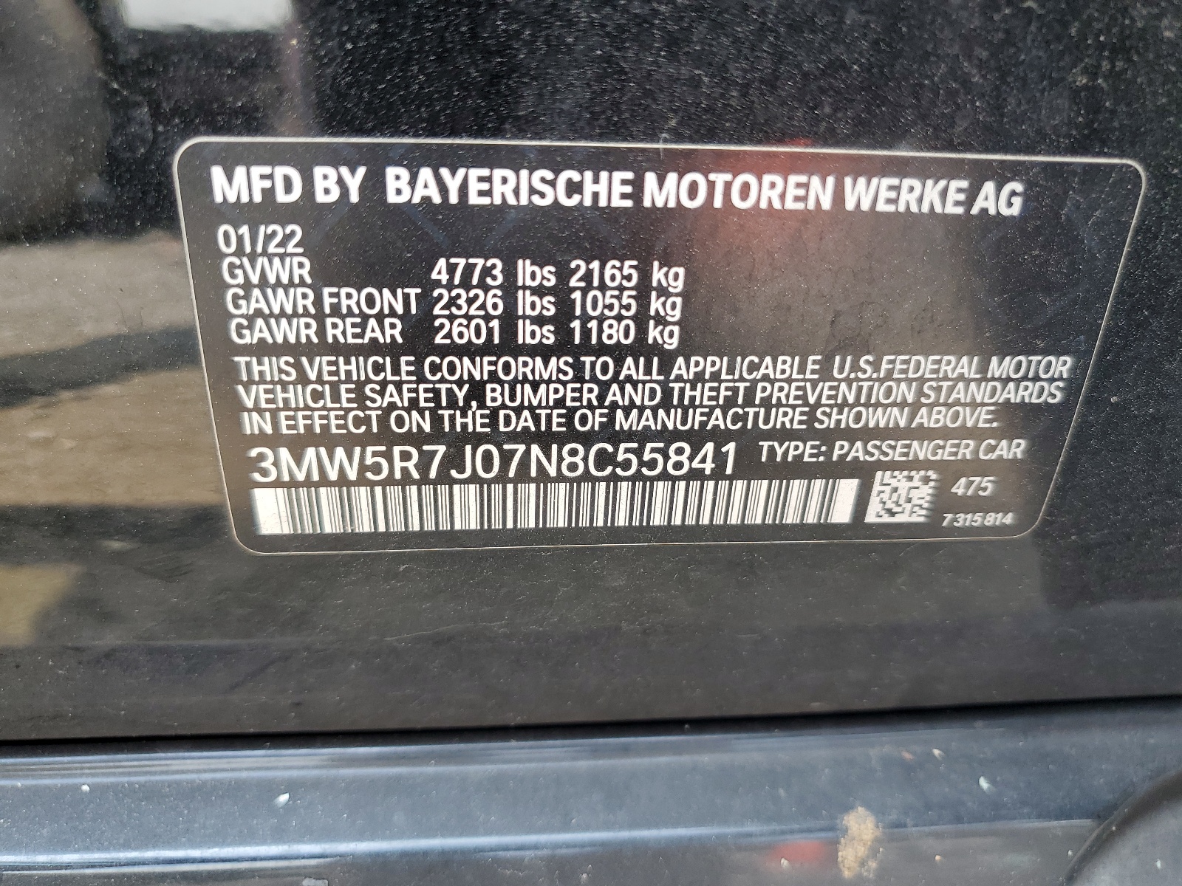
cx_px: 591
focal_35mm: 26
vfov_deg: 53.1
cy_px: 443
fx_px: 888
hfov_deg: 67.3
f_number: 1.5
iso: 50
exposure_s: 1/147
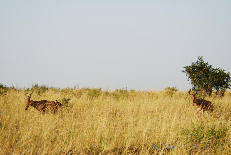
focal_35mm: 120
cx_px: 116
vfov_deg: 11.4
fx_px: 771
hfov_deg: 17.0
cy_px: 78
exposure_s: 1/400
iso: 100
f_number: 5
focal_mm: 80
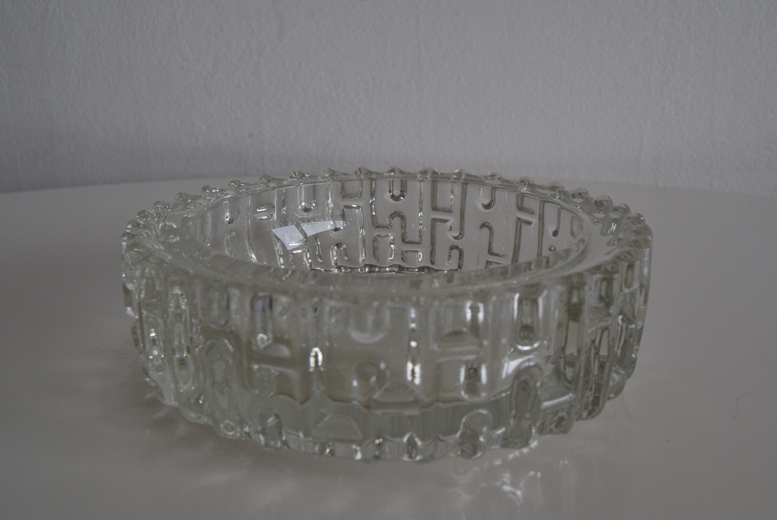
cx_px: 388
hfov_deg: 49.5
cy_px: 260
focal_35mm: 39
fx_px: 842
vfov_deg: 34.3
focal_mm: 26
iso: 1600
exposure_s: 1/320
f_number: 9
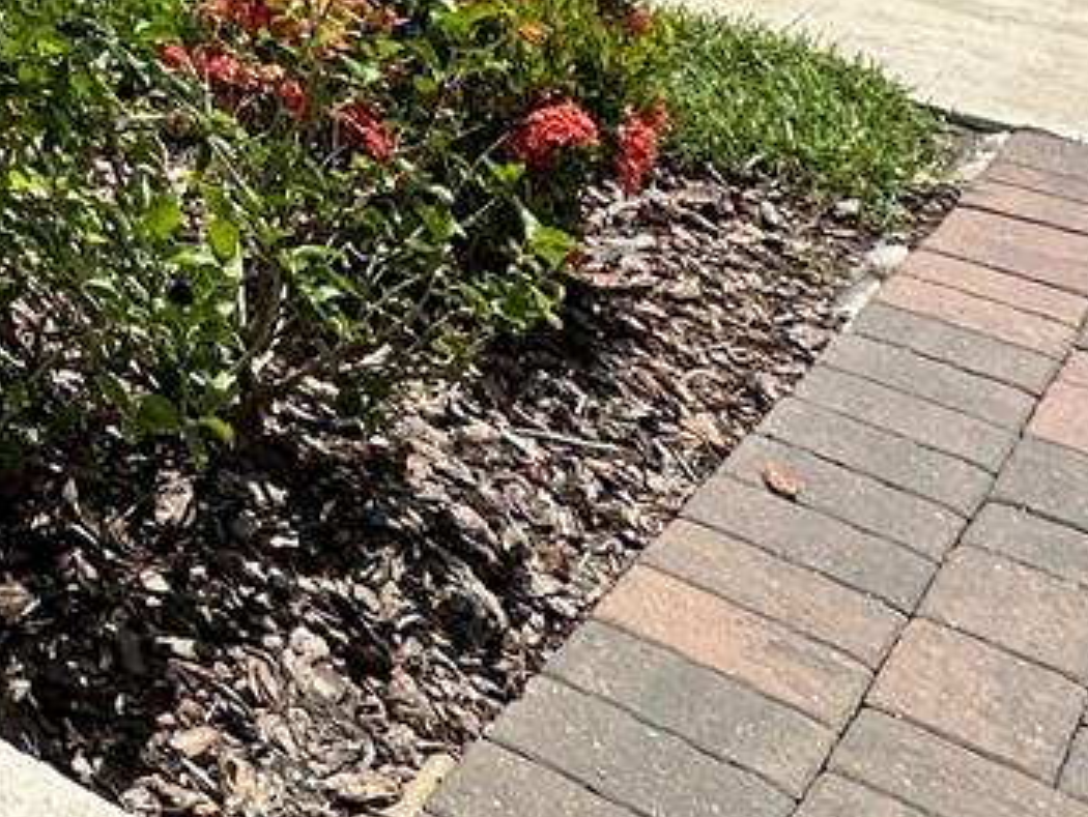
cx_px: -578
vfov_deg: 17.3
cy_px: -774
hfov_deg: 23.6
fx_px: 2013
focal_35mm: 64
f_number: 2.2
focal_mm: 2.22
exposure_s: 1/2174
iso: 50
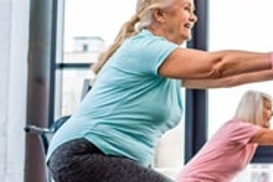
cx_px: 301
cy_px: 116
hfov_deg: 17.5
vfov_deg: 12.1
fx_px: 857
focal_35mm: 113
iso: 640
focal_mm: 35
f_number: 3.2
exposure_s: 1/200
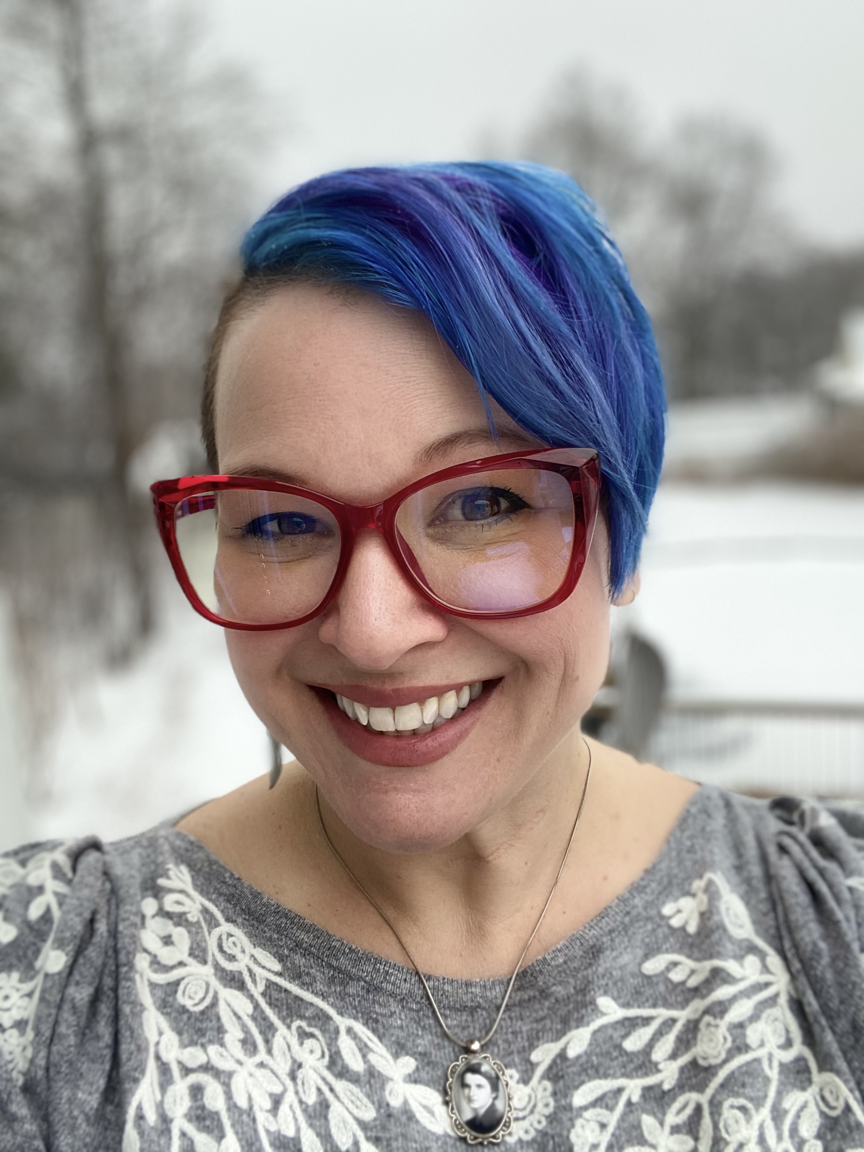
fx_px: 998
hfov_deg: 46.8
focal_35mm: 30
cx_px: 432
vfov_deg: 60.0
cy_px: 576
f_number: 2.2
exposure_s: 1/99
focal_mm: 2.71
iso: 100
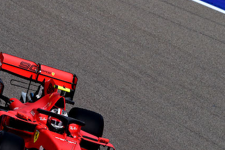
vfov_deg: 1.3
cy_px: 134
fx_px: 6583
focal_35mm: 1053
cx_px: 45
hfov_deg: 2.0
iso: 400
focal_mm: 500
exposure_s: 1/1000
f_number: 13
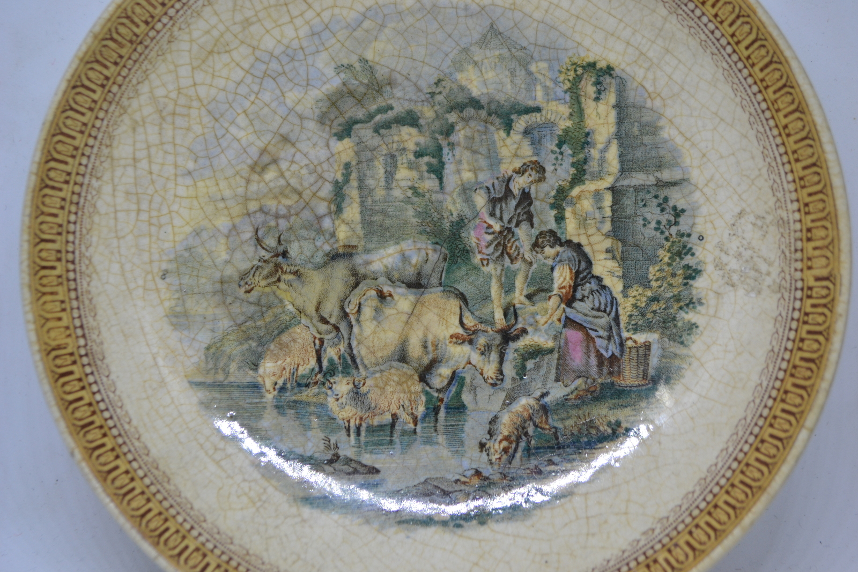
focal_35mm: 54
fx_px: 1287
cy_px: 286
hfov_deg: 36.9
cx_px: 429
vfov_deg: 25.1
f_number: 5
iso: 400
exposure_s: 1/40
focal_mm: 36
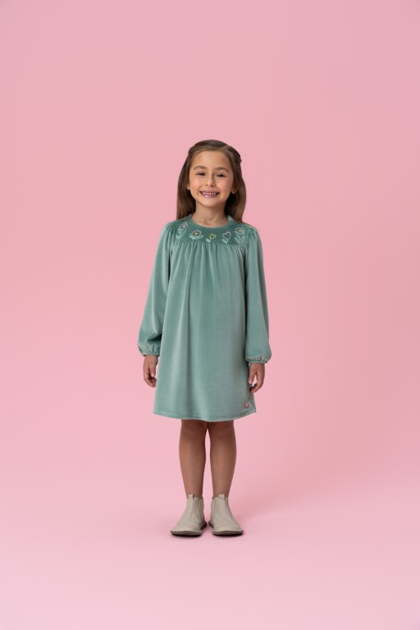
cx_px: 210
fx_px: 1190
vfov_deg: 29.7
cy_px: 315
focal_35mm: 68
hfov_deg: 20.0
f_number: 6.3
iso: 100
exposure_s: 1/125
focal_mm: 68
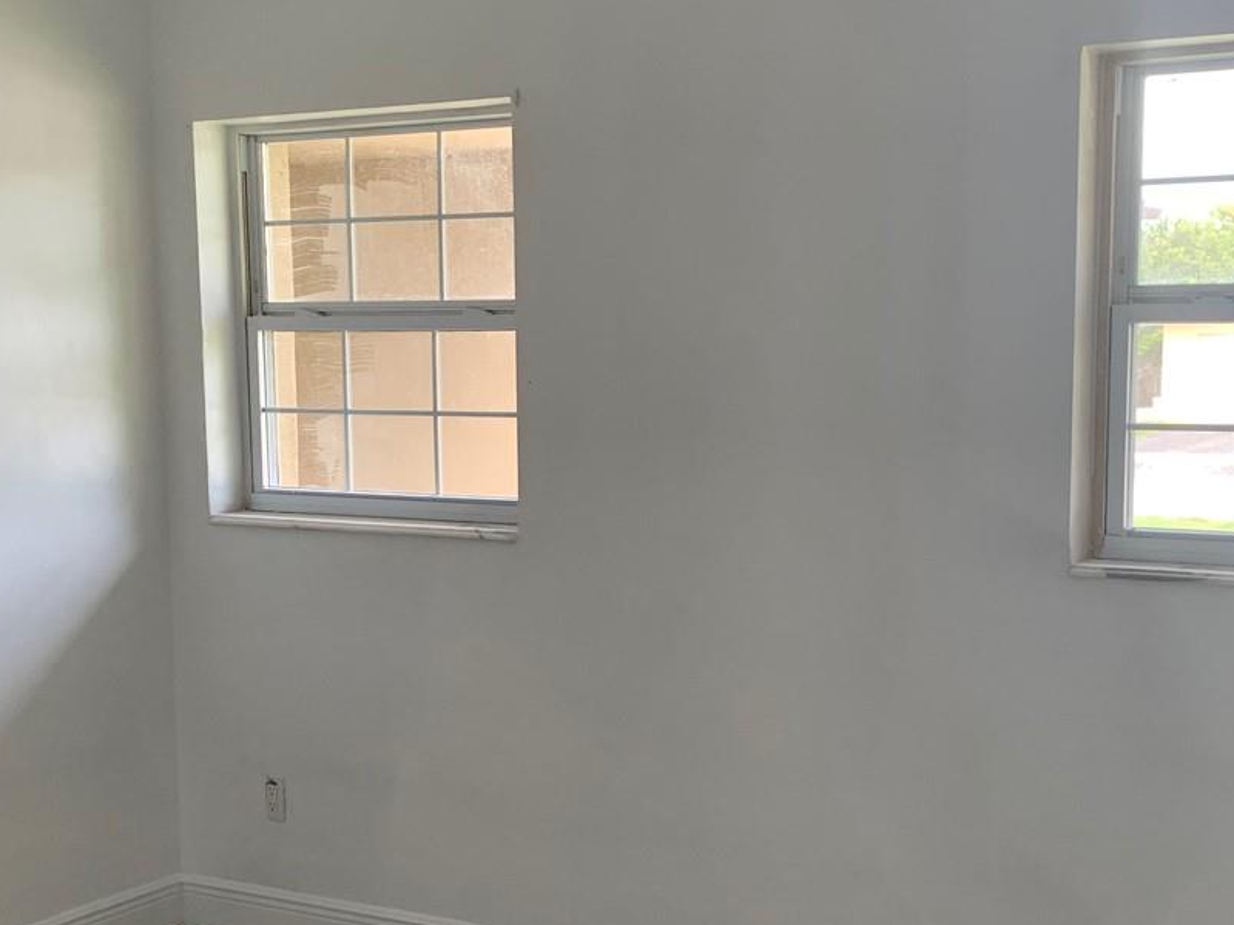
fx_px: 1854
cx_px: 628
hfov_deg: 36.8
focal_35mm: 52
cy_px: 577
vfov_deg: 27.9
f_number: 1.8
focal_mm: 4.25
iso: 50
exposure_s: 1/121
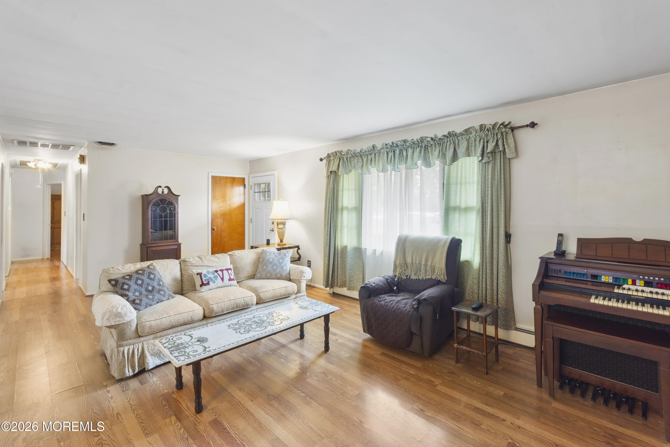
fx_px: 279
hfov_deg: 100.4
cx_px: 335
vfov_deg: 77.3
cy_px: 224
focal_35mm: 15
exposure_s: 1/1.67
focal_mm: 10
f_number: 8
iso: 250
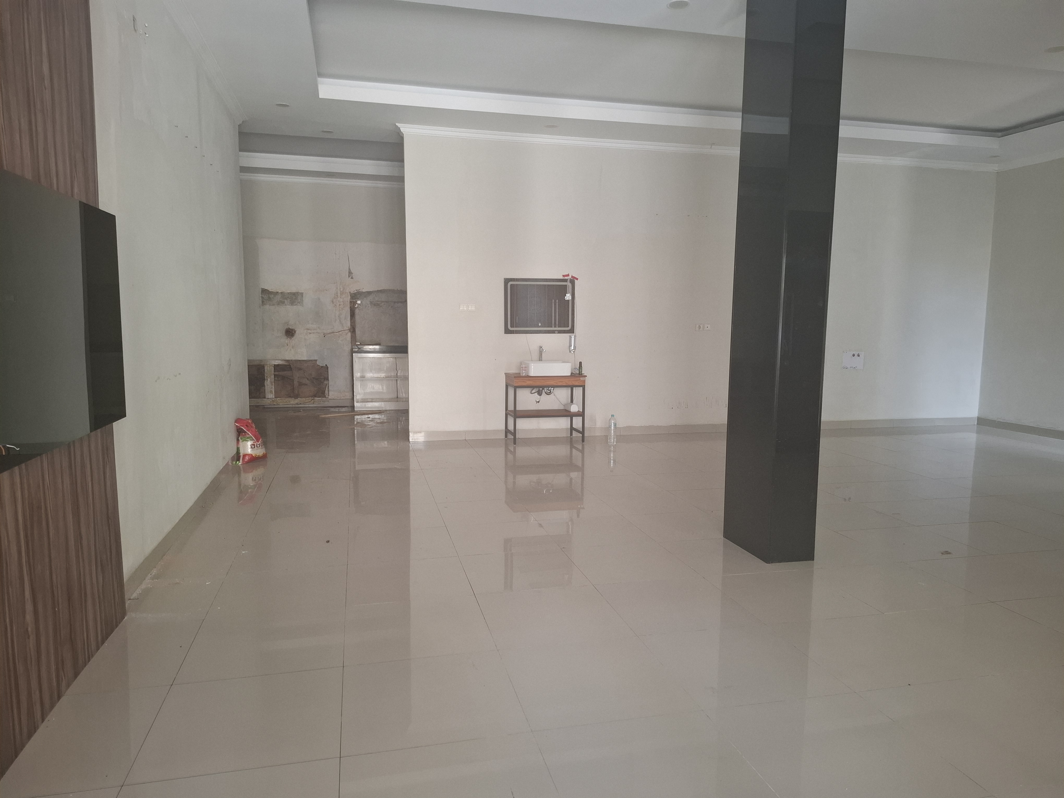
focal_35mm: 23
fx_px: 707
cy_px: 399
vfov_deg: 58.9
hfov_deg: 73.9
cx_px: 532
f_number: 1.8
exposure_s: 1/50
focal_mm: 5.54
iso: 200
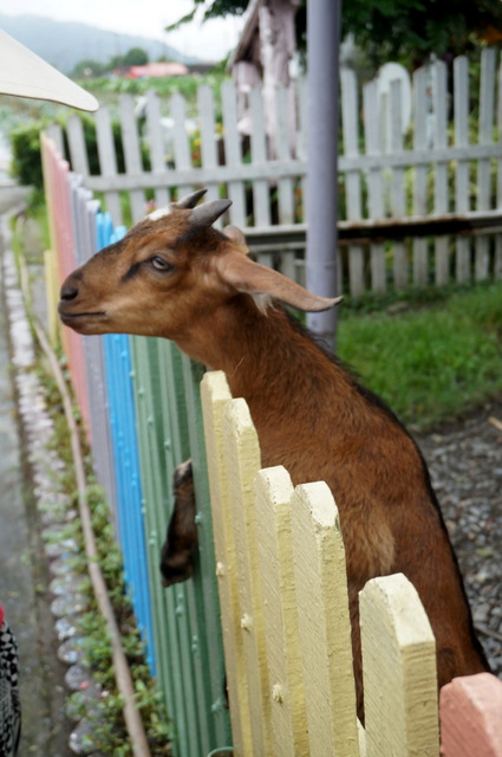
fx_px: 944
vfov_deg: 43.7
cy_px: 378
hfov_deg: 29.8
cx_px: 251
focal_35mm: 45
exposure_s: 1/160
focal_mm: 30
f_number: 5.6
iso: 200
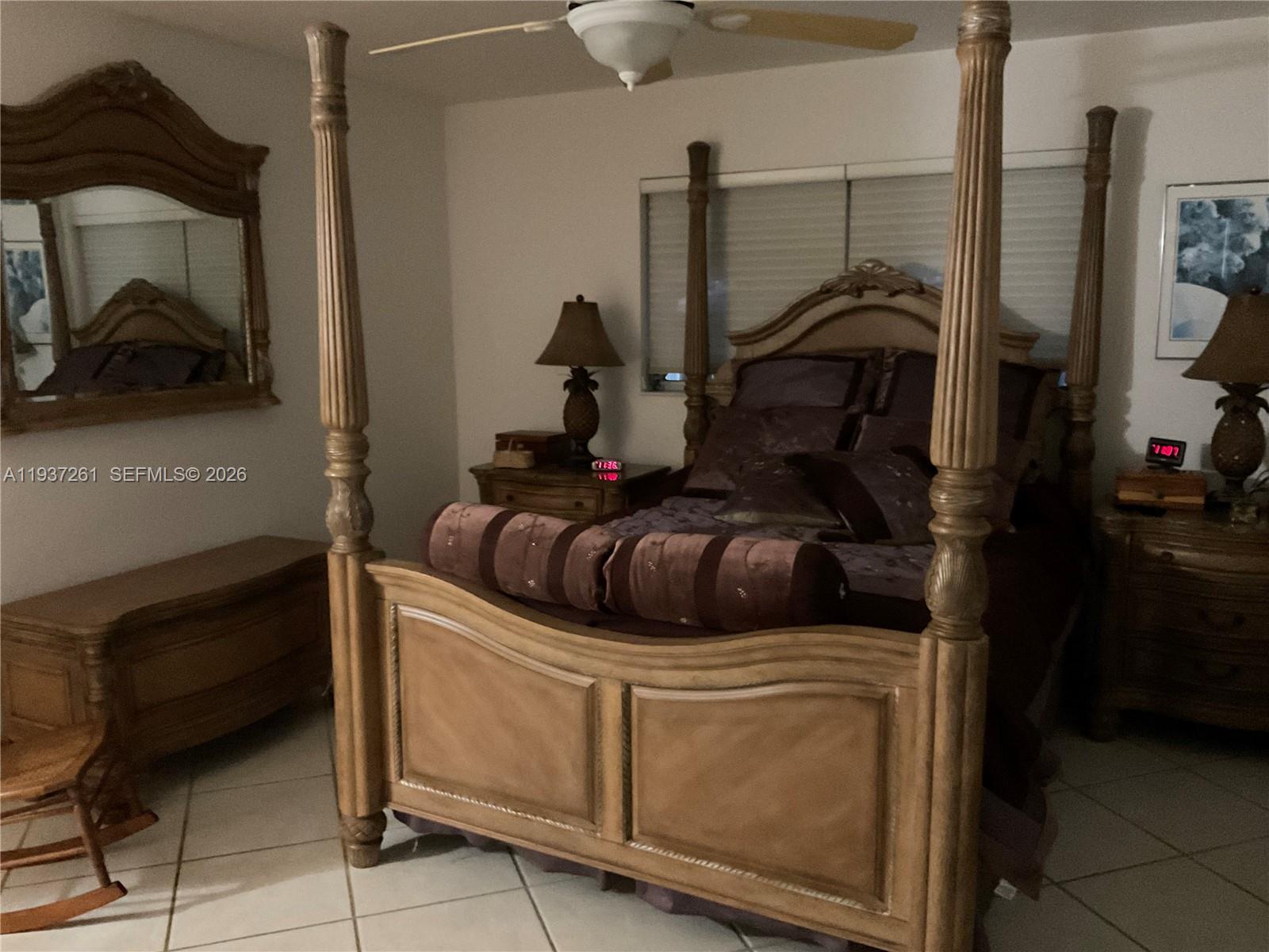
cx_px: 634
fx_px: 1063
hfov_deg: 61.7
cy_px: 476
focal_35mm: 29
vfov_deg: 48.2
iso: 500
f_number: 1.8
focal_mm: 3
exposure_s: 1/17
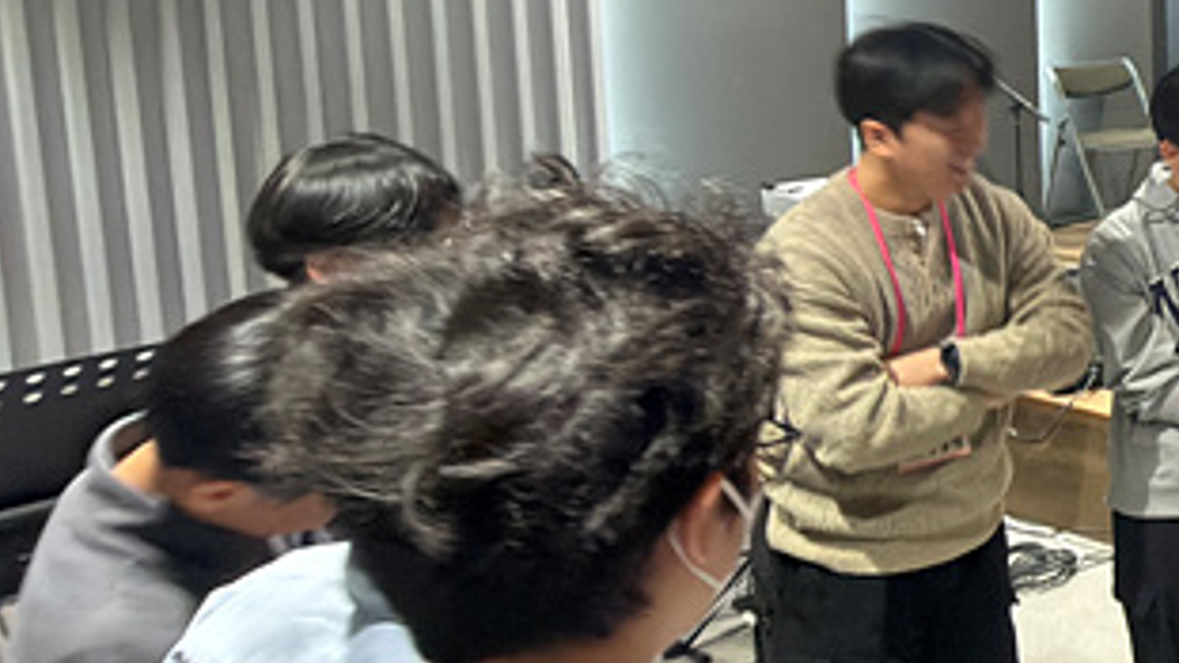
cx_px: 1672
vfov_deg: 23.9
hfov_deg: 29.7
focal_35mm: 49
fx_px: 1532
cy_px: 99
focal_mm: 2.22
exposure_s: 1/24
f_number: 2.2
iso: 320
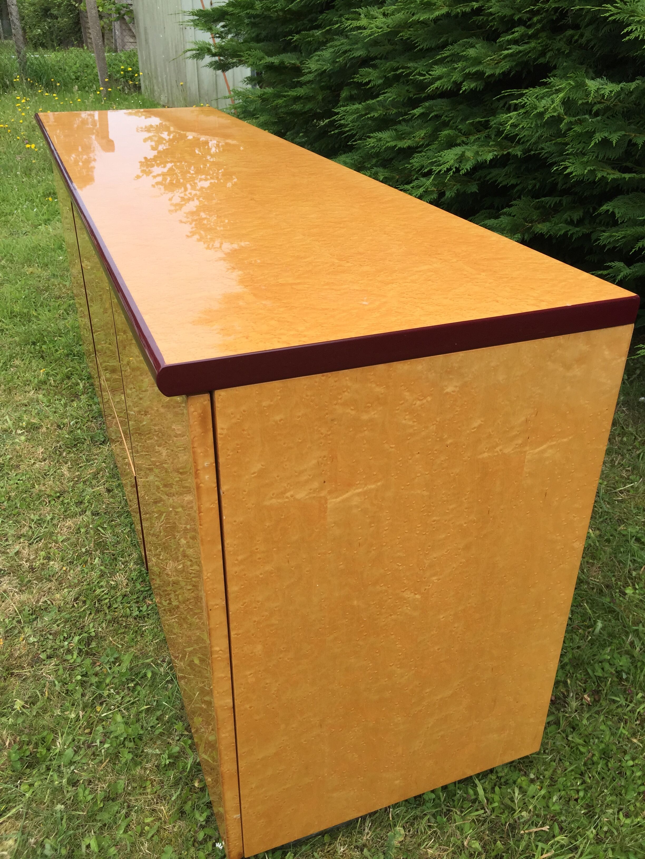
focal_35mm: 29
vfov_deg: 61.7
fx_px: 720
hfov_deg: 48.2
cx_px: 322
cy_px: 430
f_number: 2.2
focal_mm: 4.15
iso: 32
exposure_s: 1/1199
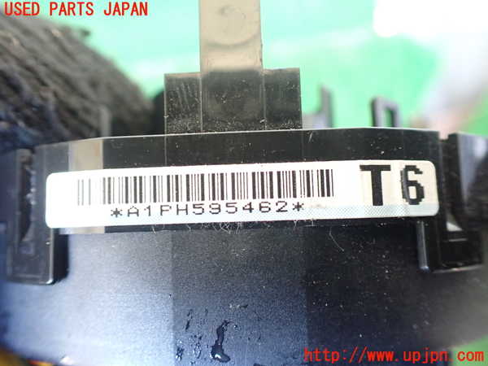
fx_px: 423
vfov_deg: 46.8
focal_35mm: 30
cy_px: 183
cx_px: 244
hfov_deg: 60.0
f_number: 2.3
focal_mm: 5.4
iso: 800
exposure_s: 1/30
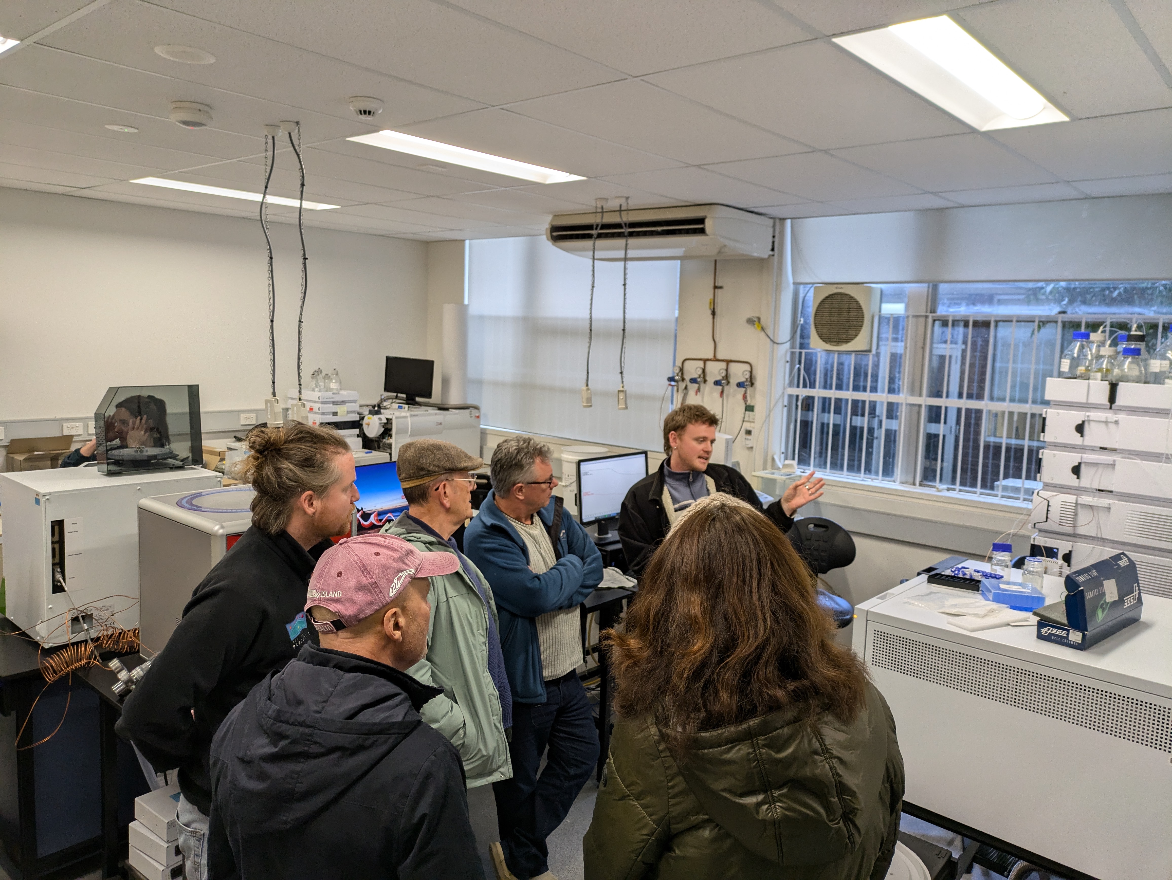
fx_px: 847
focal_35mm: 25
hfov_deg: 69.4
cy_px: 440
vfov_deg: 54.9
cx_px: 586
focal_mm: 5.43
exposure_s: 1/100
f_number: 1.89
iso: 108
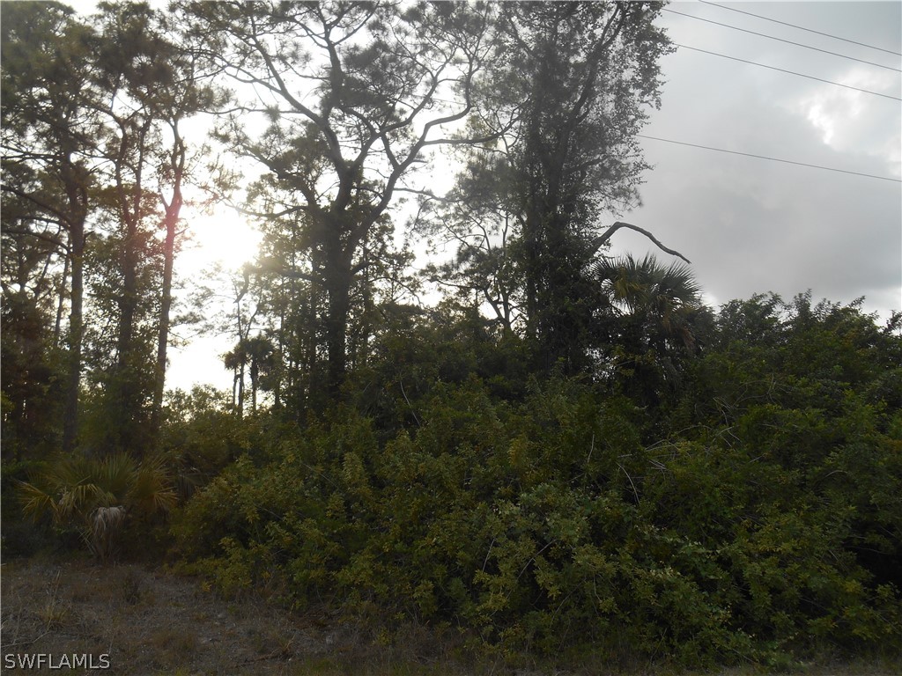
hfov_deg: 67.3
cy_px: 338
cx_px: 451
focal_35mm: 26
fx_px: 677
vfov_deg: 53.1
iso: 80
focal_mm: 4.7
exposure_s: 1/250
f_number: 3.4
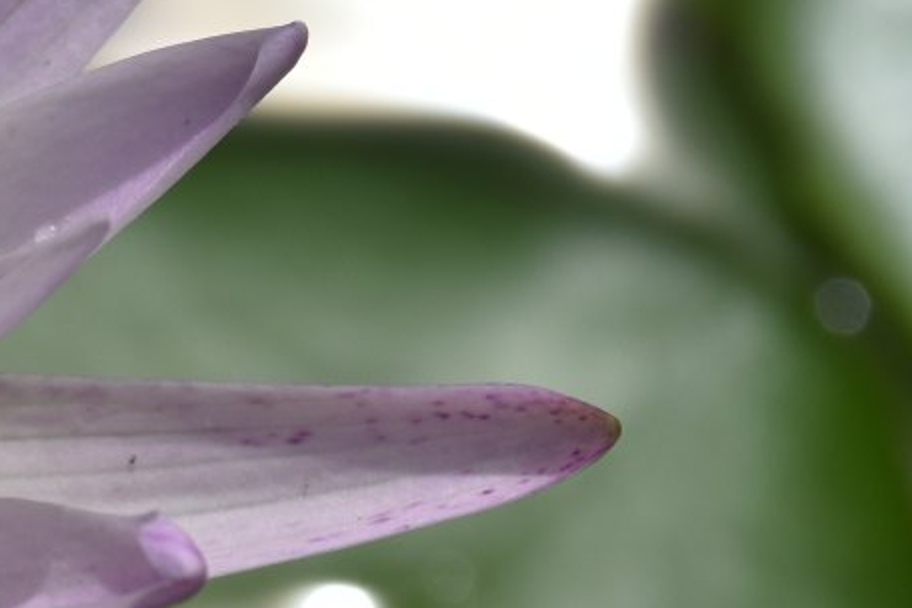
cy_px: 319
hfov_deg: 4.3
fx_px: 12007
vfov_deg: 2.9
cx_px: -570
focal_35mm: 474
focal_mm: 90
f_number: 11
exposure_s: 1/500
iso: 200
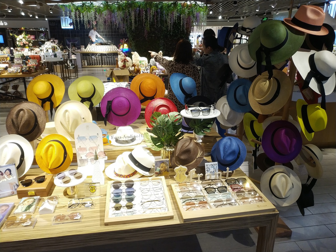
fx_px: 311
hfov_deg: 56.8
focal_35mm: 32
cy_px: 126
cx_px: 168
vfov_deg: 44.2
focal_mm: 4.5
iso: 236
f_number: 2
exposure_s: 1/50
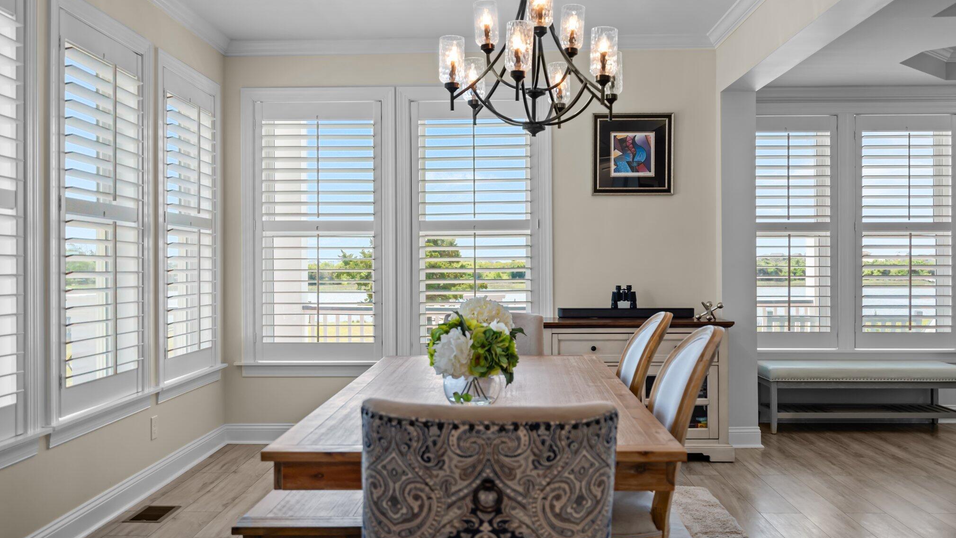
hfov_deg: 58.0
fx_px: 862
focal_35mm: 34
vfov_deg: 34.7
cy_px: 256
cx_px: 481
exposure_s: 1/80
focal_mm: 32
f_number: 4
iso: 400
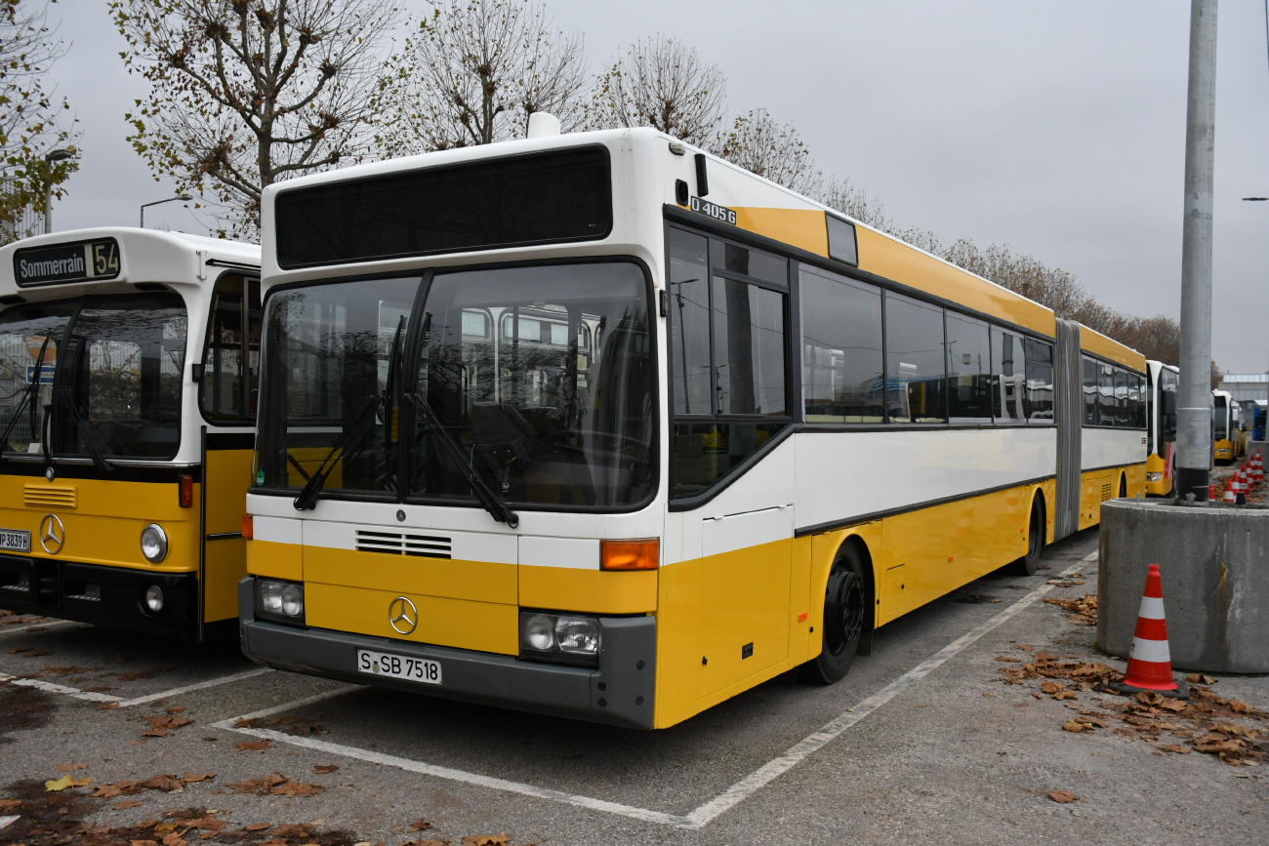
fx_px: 1163
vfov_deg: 40.0
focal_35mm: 33
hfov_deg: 57.2
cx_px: 634
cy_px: 423
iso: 900
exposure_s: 1/1000
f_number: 4
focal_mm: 22
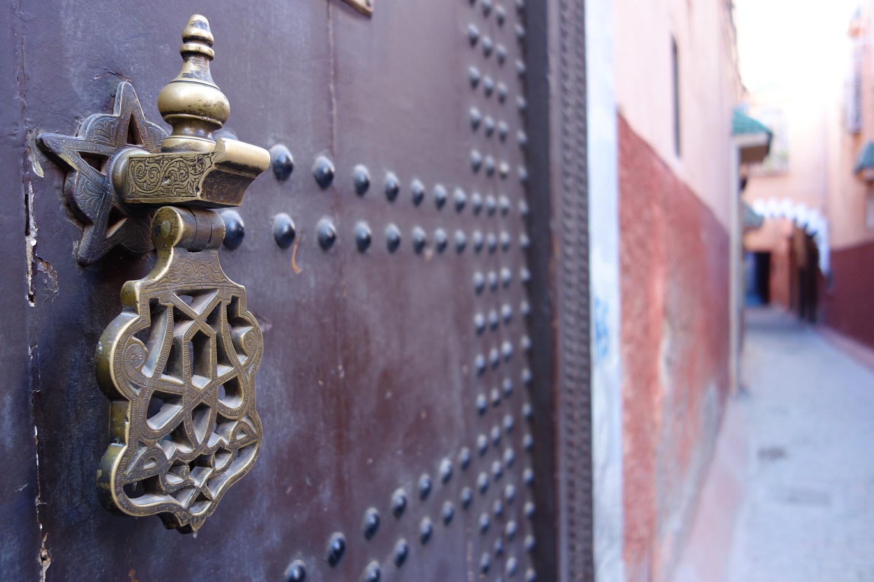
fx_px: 680
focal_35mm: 28
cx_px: 437
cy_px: 291
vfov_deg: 46.4
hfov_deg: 65.5
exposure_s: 1/60
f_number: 1.8
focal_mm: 10.4
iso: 125
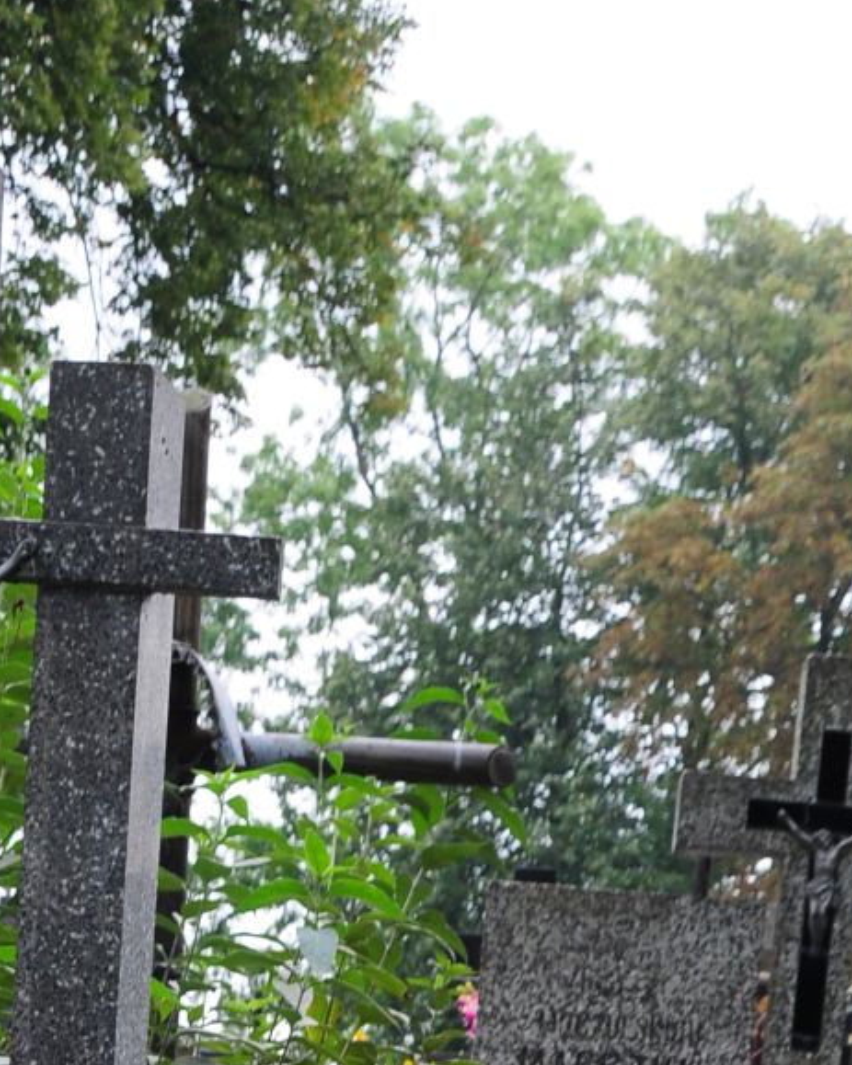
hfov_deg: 12.3
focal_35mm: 125
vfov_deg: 13.7
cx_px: 245
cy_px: 1953
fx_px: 3941
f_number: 7.1
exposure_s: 1/250
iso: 400
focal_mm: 24
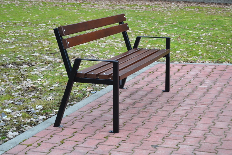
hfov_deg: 24.6
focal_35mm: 82
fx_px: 532
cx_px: 116
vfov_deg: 16.6
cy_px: 78
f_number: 5.6
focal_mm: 55
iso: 220
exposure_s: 1/125
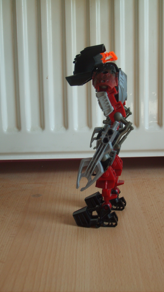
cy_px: 145
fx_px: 441
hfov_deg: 21.0
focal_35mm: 57
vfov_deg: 36.6
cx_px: 103
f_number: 3.3
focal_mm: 8.7
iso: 50
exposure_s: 1/45
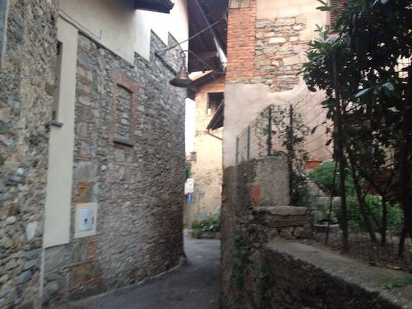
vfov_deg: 40.7
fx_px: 417
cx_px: 206
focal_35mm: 35
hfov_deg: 52.6
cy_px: 154
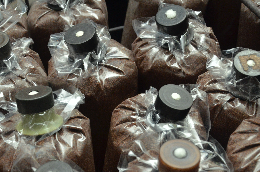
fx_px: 682
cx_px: 109
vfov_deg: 14.3
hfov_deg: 21.6
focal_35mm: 95
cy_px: 120
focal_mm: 45
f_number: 6.3
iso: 800
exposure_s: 1/100
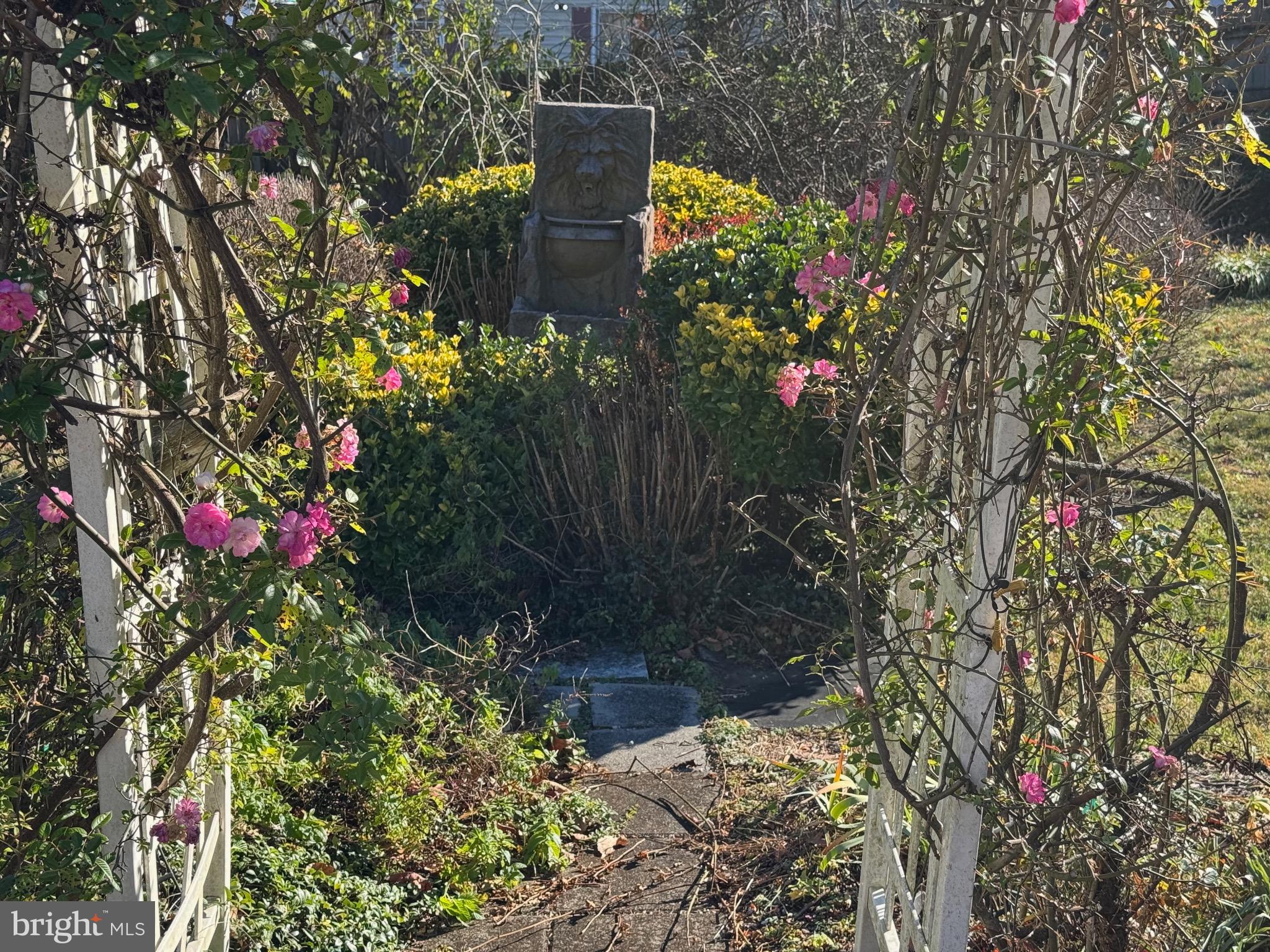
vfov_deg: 30.3
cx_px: 635
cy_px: 476
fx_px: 1761
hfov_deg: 39.7
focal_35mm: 48
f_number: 1.78
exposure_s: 1/980
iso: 64
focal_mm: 6.76
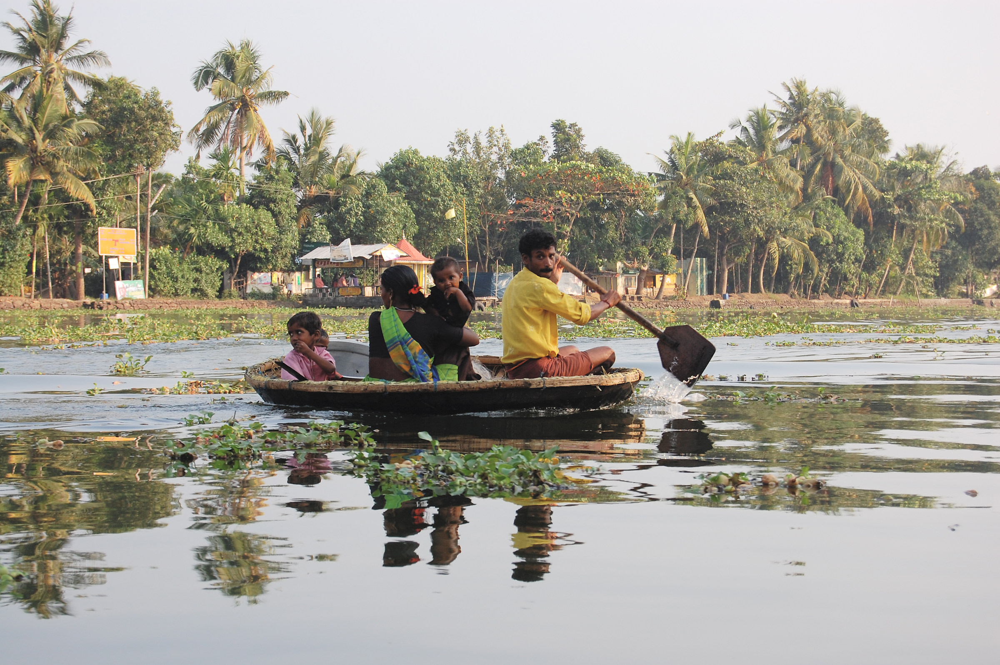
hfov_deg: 24.6
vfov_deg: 16.5
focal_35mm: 82
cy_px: 332
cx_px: 500
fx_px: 2289
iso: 200
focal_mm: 55
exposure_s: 1/200
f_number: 7.1
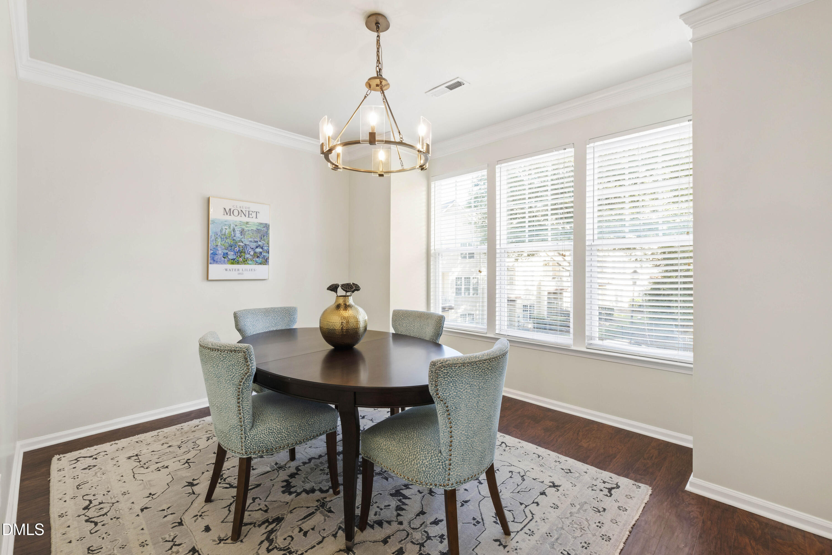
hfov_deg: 100.4
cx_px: 416
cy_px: 278
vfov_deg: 77.3
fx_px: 347
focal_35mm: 15
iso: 100
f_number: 8
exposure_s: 1/2.5
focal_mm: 10
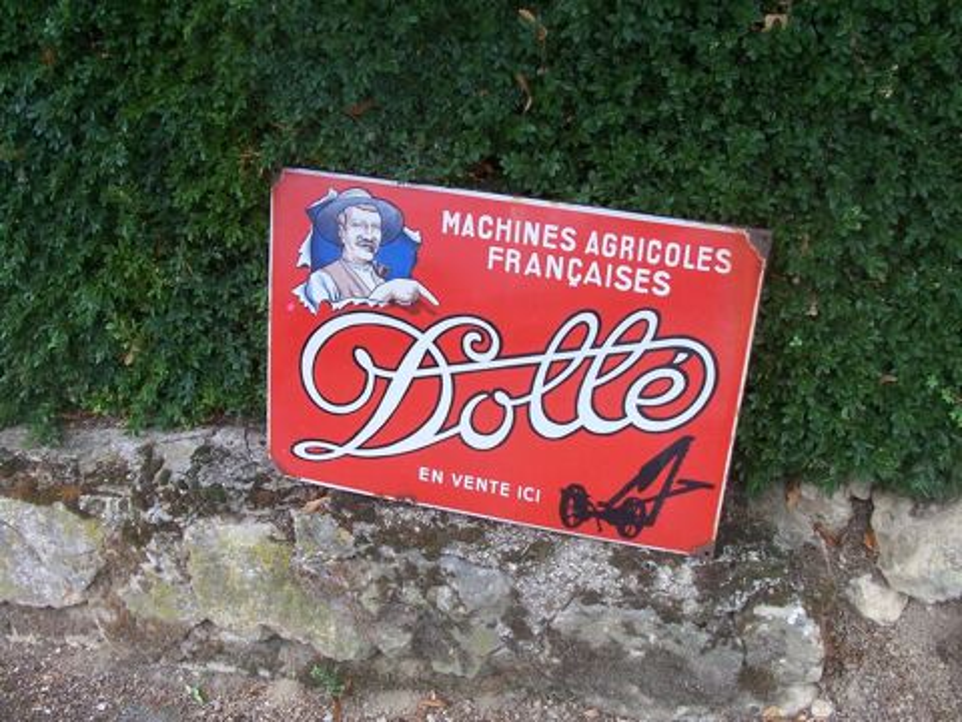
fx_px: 973
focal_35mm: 35
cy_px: 361
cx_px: 481
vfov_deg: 40.7
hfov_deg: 52.6
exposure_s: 1/125
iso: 80
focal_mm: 6
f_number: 2.8
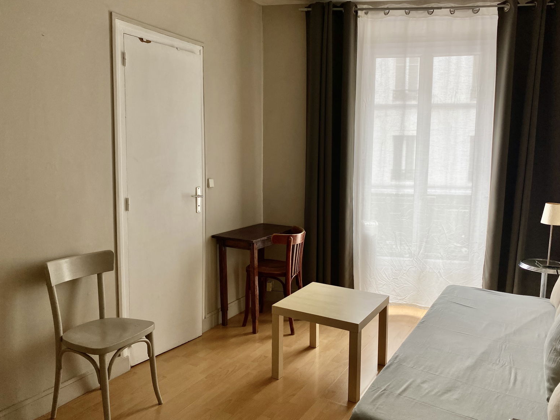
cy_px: 206
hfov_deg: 65.3
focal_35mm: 27
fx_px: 437
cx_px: 289
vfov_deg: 51.4
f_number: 1.8
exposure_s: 1/122
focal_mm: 4.25
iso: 32
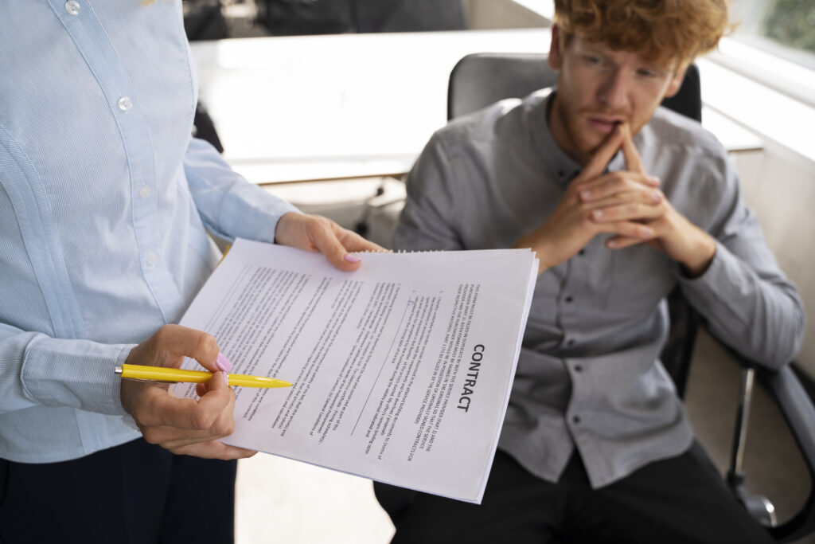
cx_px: 408
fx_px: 715
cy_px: 272
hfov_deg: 59.3
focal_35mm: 32
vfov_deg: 41.6
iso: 160
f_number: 4
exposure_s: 1/160
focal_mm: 31.6
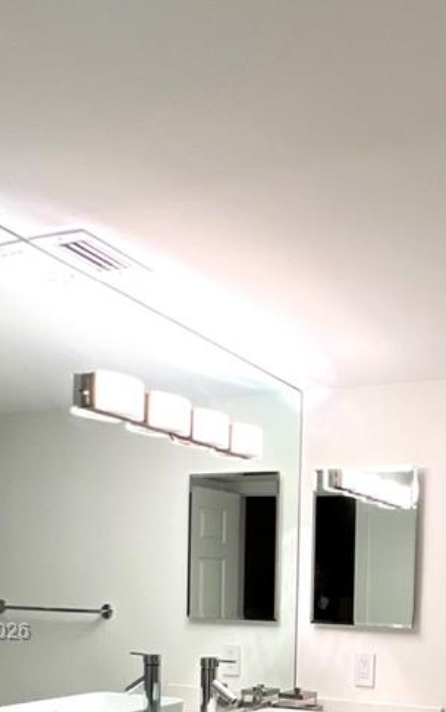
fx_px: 661
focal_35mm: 34
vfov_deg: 50.6
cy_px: 633
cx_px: 418
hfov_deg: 34.7
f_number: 1.8
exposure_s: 1/120
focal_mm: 1.57
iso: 125
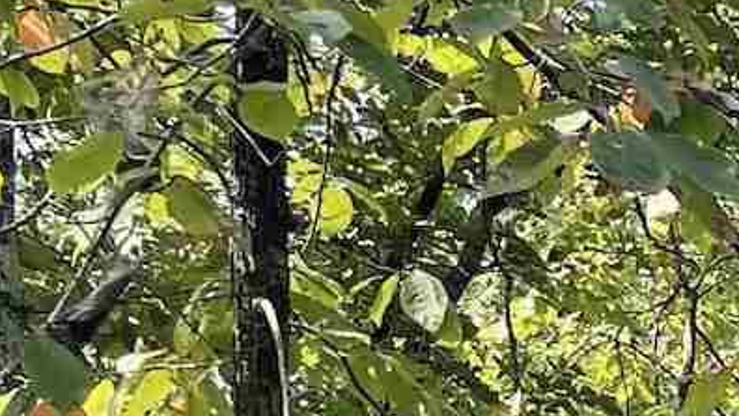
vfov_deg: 6.3
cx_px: 2144
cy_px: 1028
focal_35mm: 183
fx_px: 3587
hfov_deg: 9.5
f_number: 1.6
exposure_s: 1/440
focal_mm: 4.2
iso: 32
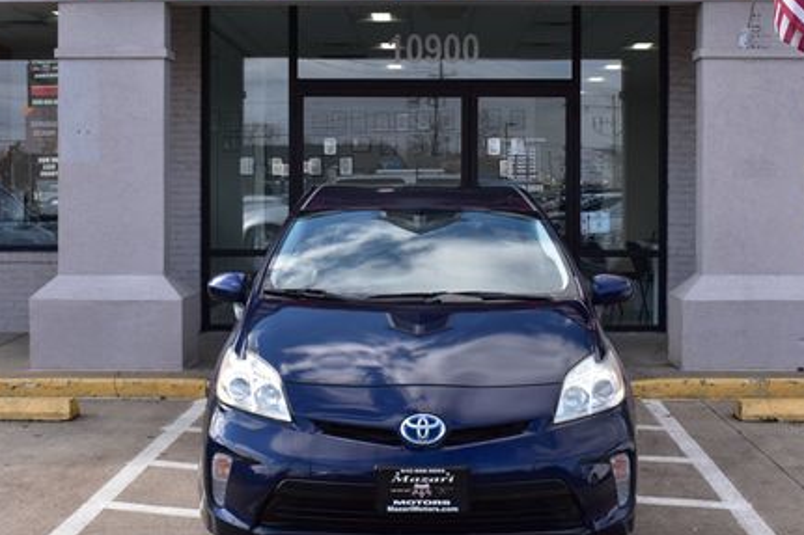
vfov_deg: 24.2
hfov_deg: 35.8
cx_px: 431
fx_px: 1244
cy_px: 220
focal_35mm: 56
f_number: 10
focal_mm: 25
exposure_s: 1/320
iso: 400
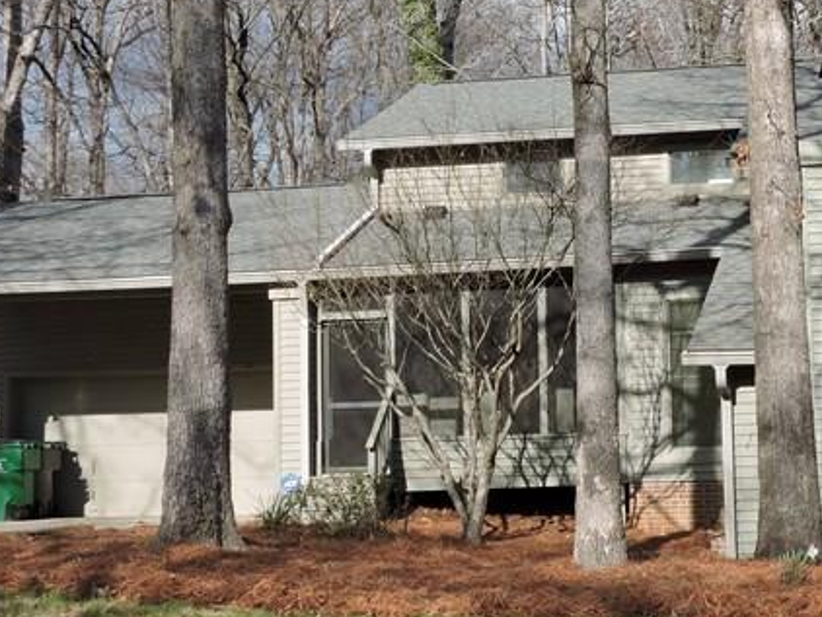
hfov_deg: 24.2
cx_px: 596
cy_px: 286
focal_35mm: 80
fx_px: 1901
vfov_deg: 18.4
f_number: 3.6
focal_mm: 5.9
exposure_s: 1/800
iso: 100
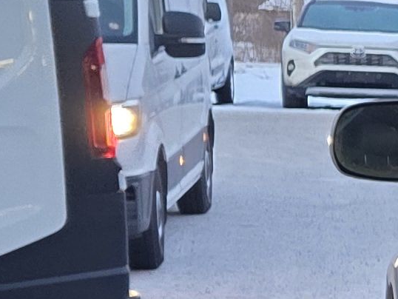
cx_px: 1393
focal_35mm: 171
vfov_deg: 8.6
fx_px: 1967
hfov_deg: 8.5
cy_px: 285
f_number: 1.7
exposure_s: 1/52
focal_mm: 6.3
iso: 250
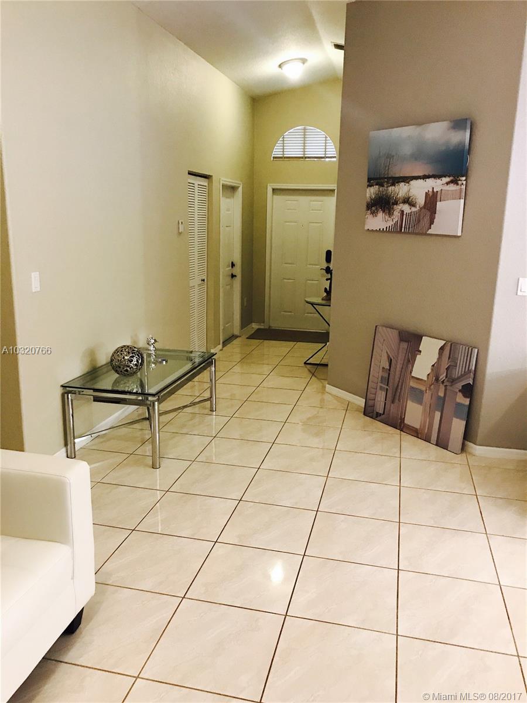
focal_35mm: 28
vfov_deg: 63.4
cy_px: 352
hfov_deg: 49.7
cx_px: 264
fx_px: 568
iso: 64
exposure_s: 1/15
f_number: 1.8
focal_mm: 3.99
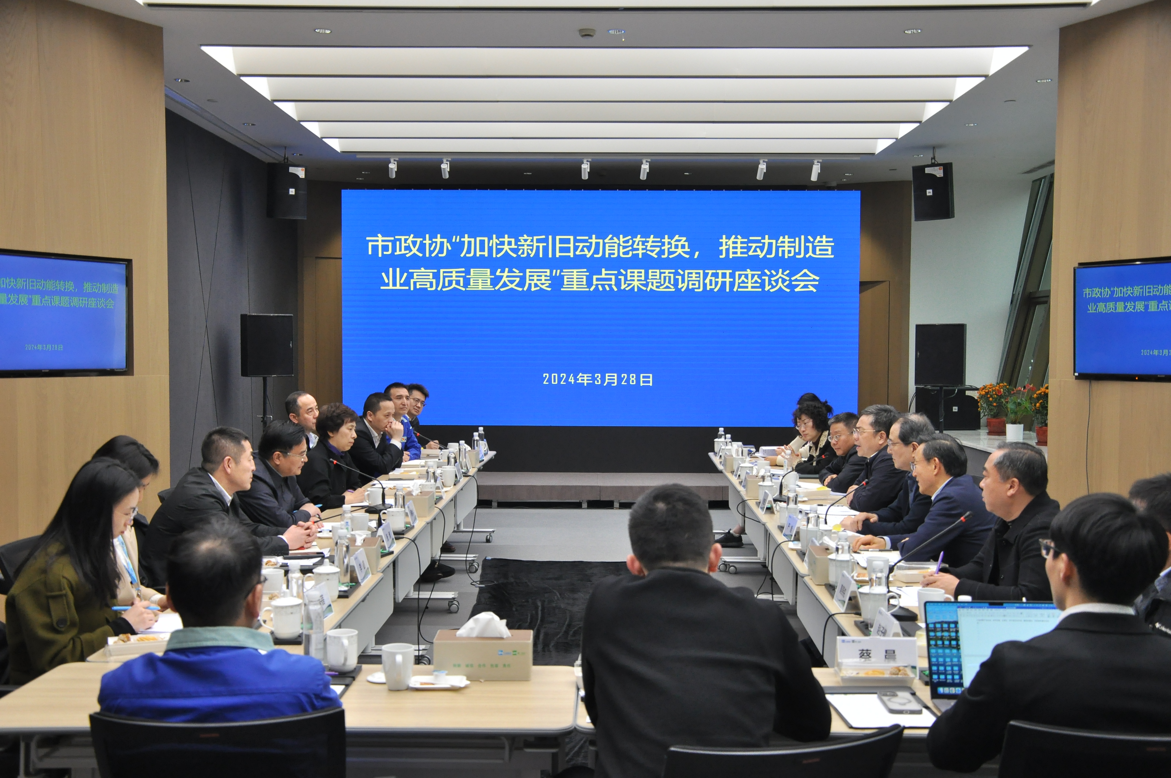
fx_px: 1267
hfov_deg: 49.6
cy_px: 389
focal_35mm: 39
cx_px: 586
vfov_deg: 34.1
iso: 800
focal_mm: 26
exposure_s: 1/125
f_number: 5.6
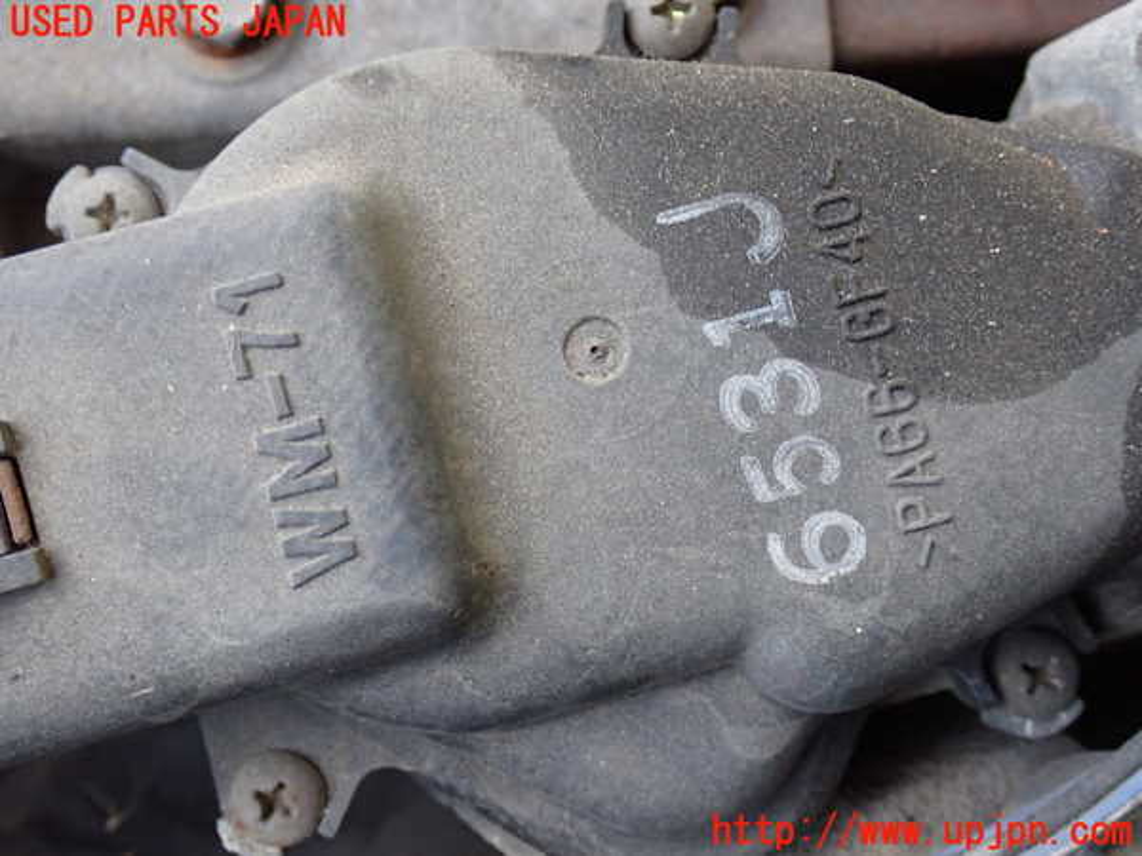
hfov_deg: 40.4
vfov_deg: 30.9
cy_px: 428
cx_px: 571
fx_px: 1551
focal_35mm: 47
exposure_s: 1/50
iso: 640
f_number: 3.1
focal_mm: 8.4
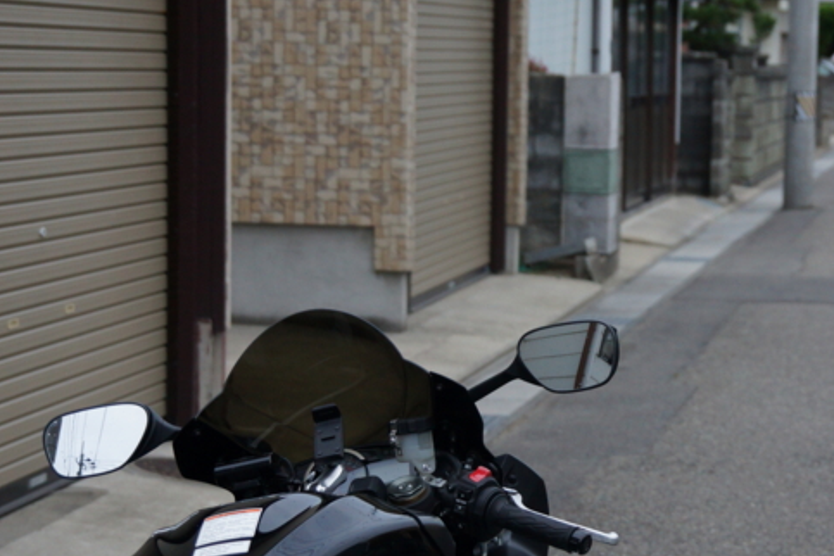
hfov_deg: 18.4
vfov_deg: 12.3
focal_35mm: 111
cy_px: 305
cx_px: 570
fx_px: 2571
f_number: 5
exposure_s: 1/80
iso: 800
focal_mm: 45
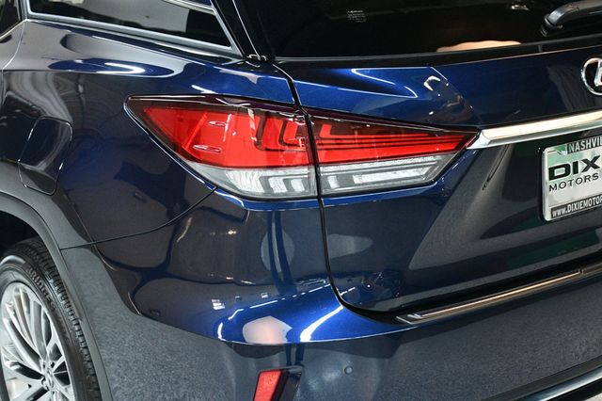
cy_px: 200
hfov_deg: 35.1
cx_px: 301
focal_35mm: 57
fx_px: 953
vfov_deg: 23.8
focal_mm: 38
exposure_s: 1/60
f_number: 4.2
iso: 4000
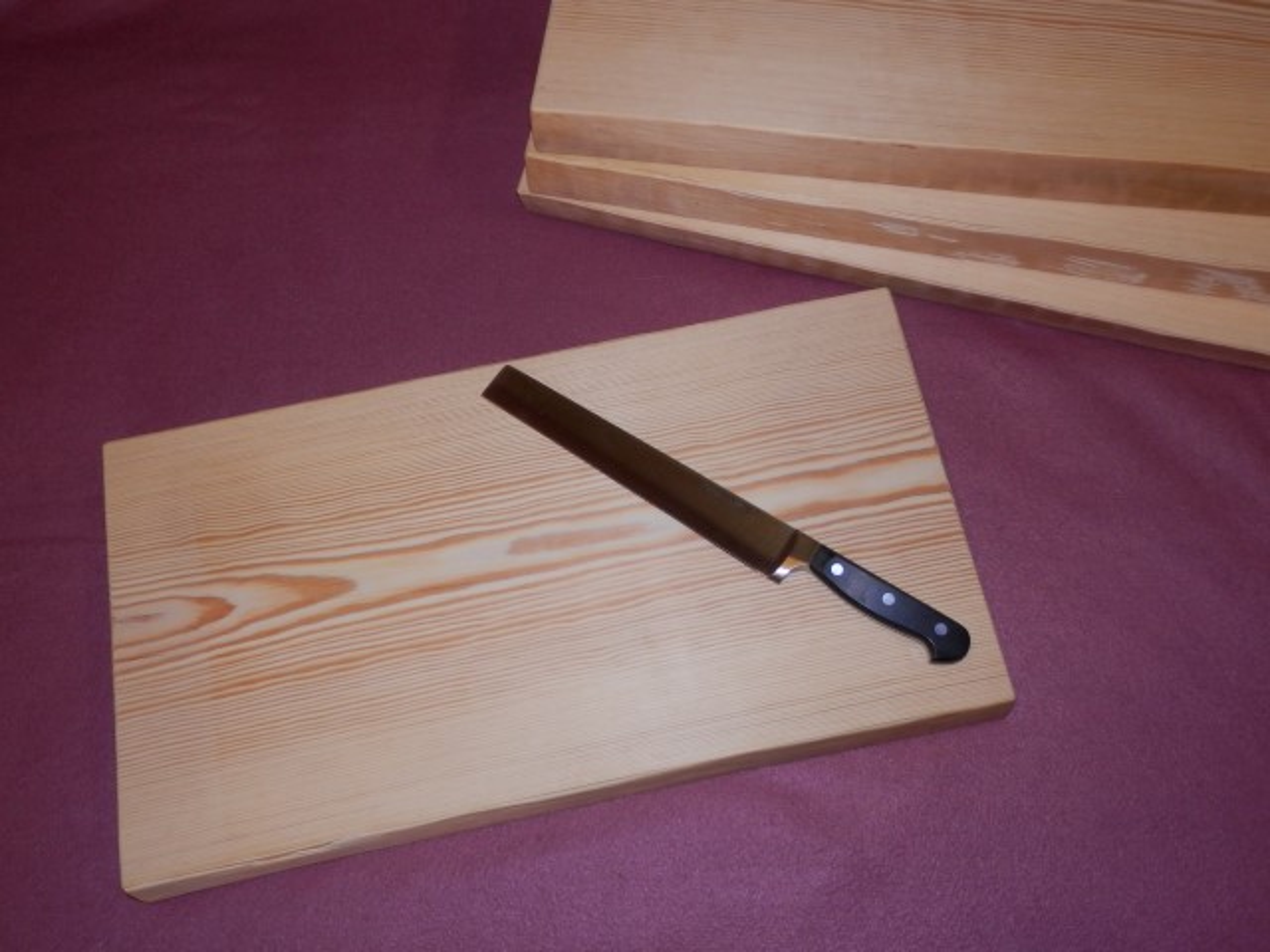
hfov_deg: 65.3
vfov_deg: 51.4
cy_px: 476
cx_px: 635
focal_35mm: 27
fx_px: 991
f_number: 3.2
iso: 100
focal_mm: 5
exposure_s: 1/30
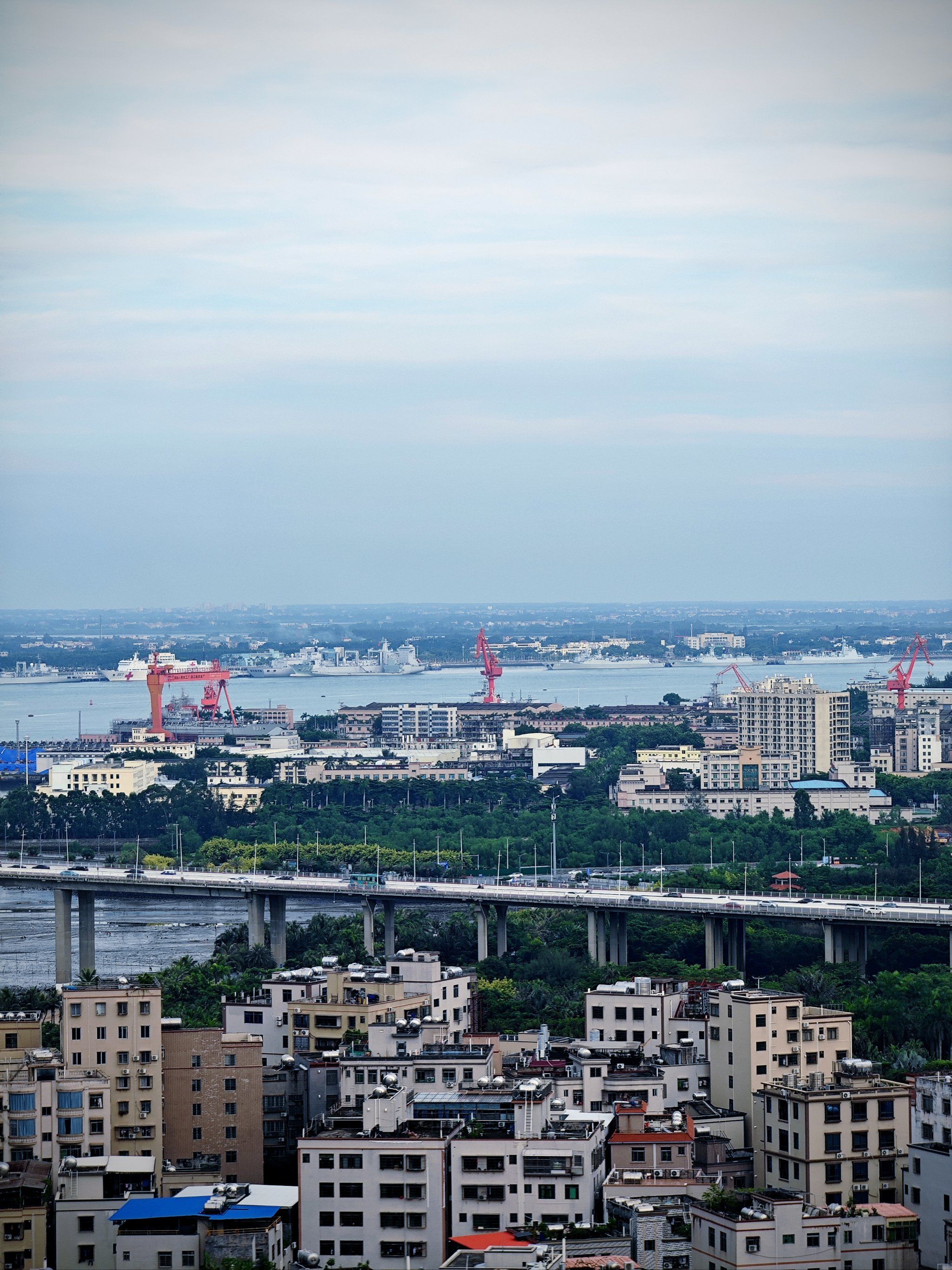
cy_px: 635
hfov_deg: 12.3
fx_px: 4401
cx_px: 476
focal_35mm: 120
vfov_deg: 16.4
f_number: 3
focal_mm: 19.4
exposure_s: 1/100
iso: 64
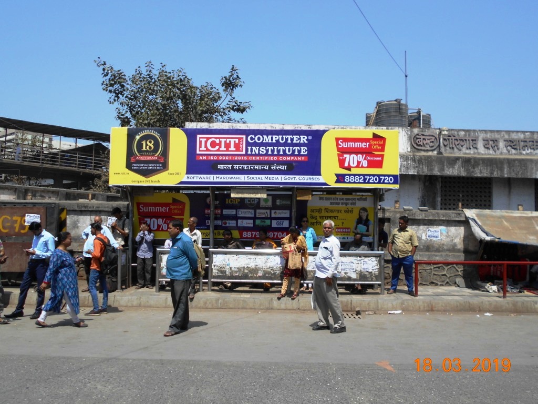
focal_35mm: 30
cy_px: 202
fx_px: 466
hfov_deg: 60.0
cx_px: 269
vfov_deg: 46.8
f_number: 3.4
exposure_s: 1/1000
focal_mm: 5.1
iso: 80
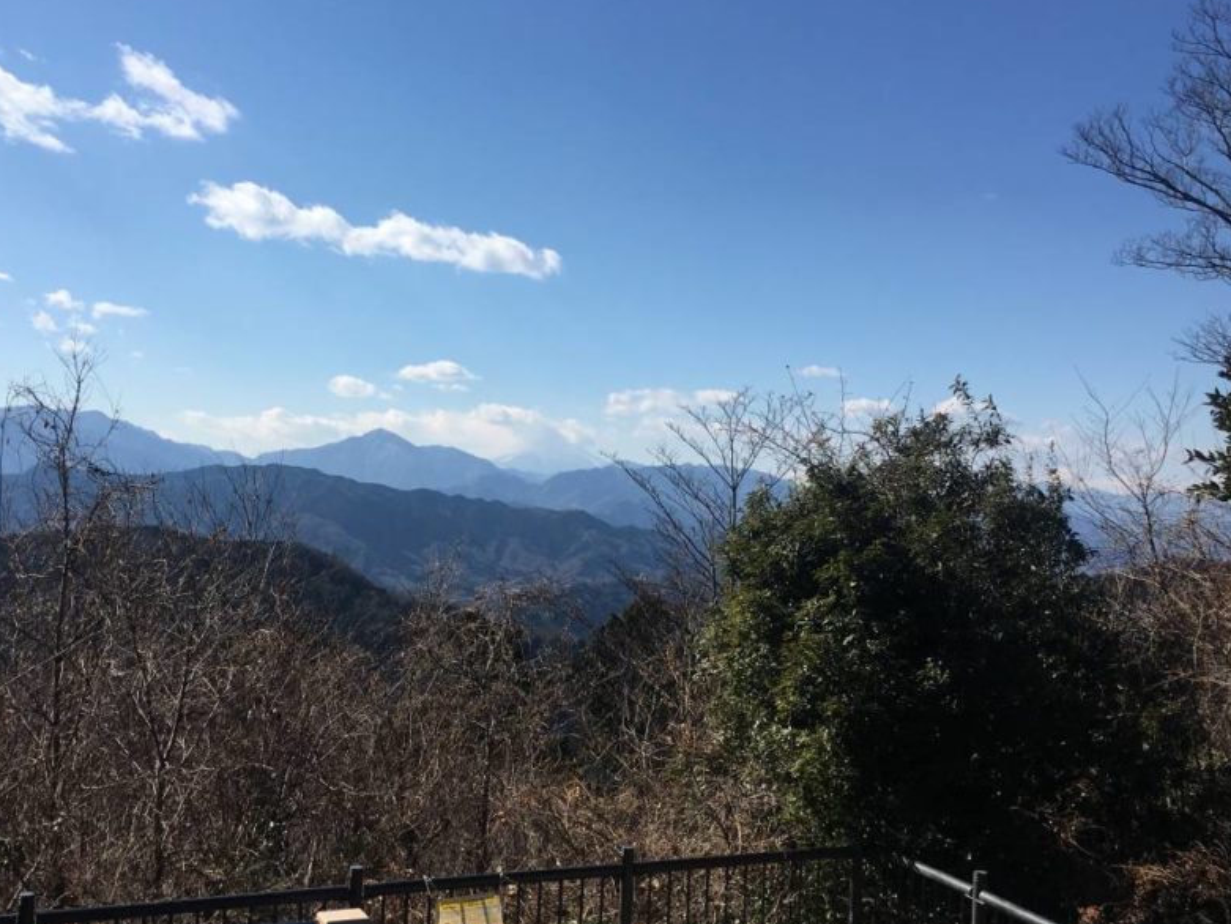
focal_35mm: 38
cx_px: 512
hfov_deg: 48.8
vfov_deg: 37.7
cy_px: 494
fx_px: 1352
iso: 25
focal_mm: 4.15
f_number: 2.2
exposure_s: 1/2262
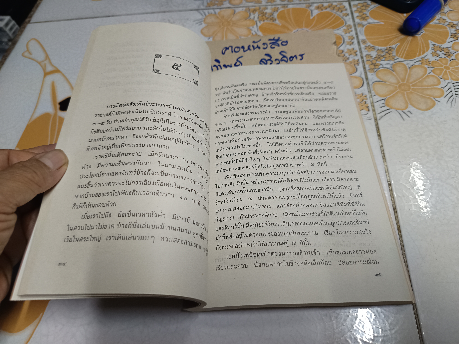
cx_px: 230
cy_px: 172
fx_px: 318
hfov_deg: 71.6
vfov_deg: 56.8
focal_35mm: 24
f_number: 1.7
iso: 851
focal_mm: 5.31
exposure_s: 1/33.3
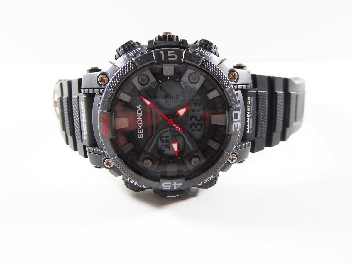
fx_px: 295
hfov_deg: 61.7
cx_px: 176
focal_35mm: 29
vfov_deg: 48.2
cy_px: 132
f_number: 3.5
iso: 400
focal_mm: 5
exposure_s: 1/60
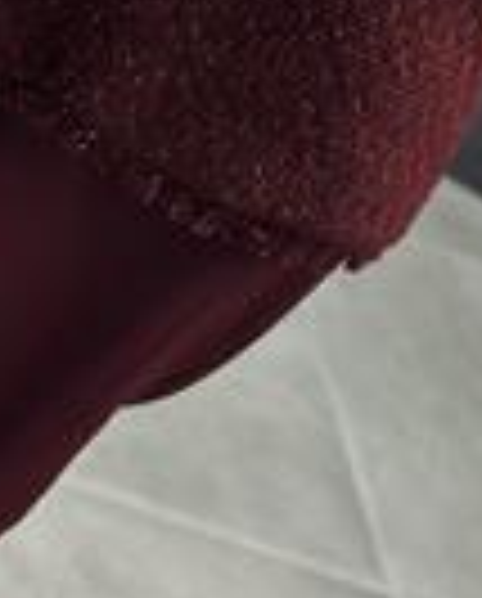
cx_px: -140
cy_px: -110
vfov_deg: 12.9
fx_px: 2577
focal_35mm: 145
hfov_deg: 10.5
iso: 80
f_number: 1.78
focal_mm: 6.86
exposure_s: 1/127
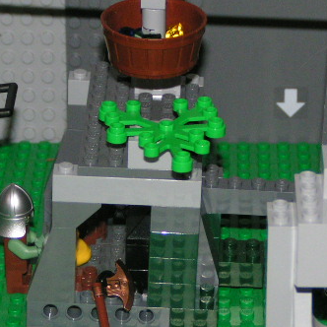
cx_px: 182
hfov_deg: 9.5
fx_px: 1966
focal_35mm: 184
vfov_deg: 9.5
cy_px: 164
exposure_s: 1/125
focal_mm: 16.6
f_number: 3.5
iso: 200
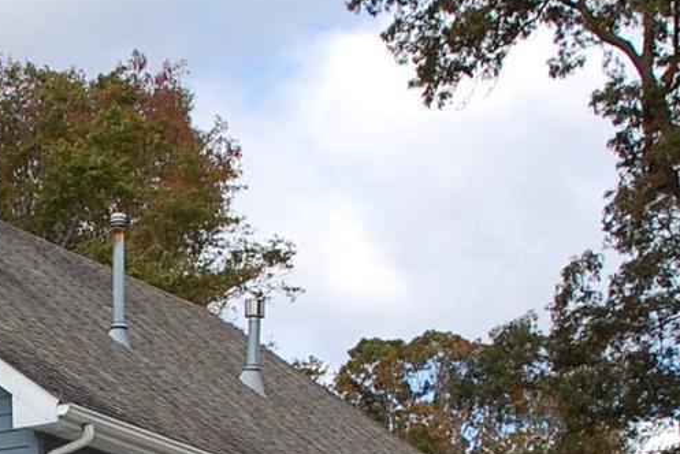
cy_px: 613
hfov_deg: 13.5
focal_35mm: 148
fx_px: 2797
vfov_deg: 9.1
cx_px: -108
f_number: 8
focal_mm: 24
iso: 200
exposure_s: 1/250
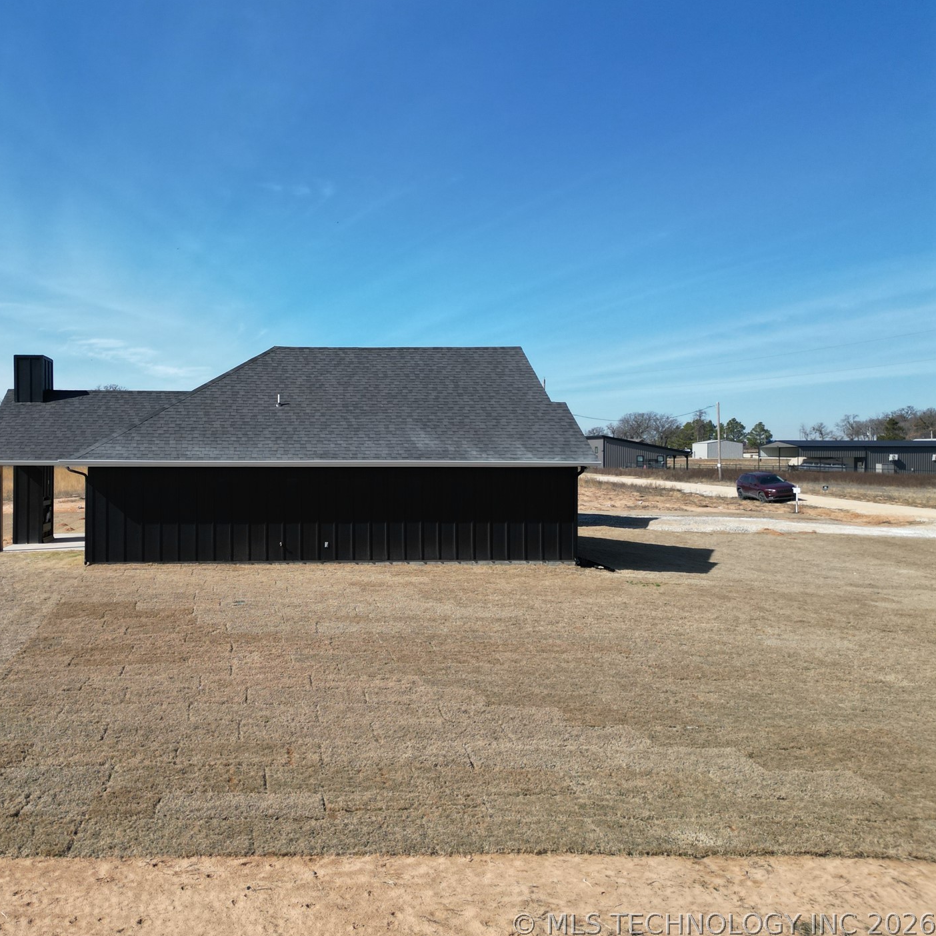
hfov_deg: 54.4
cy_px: 466
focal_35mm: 29
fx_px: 887
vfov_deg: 55.6
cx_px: 302
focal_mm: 6.72
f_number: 1.7
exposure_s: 1/3000
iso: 110
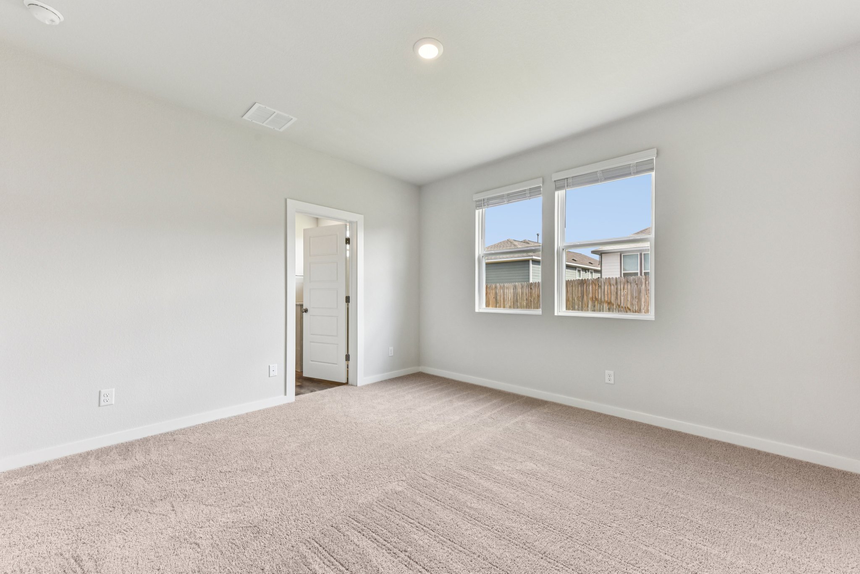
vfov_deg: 81.2
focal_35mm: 14
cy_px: 287
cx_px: 430
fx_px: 334
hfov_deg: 104.2
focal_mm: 14
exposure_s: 1/100
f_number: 8
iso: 400
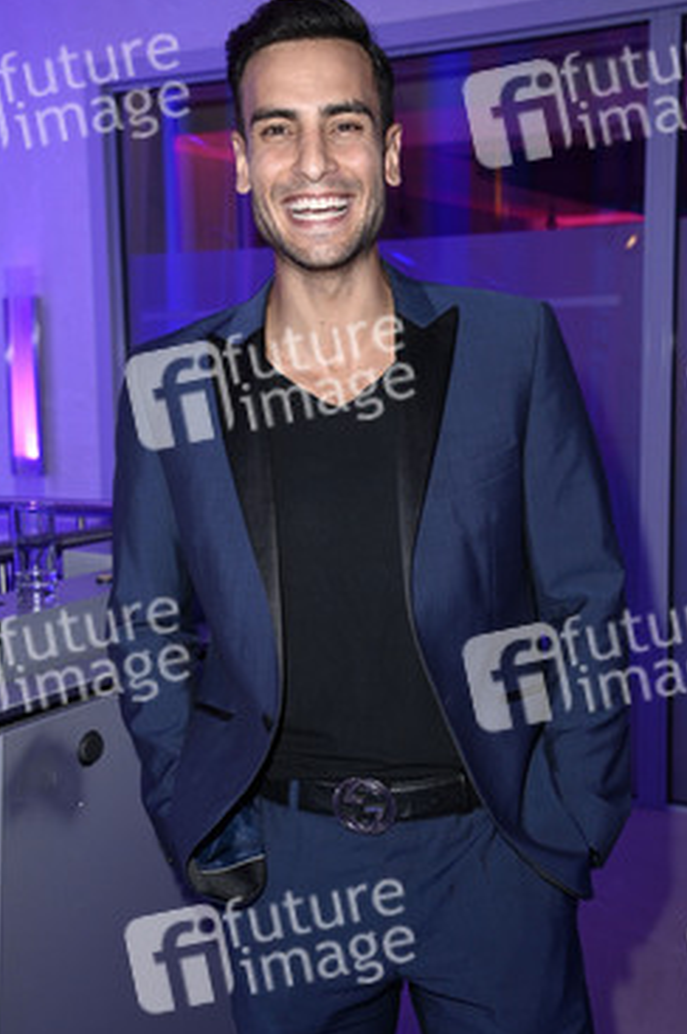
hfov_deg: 27.5
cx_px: 352
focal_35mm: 49
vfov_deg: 40.4
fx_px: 1405
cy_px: 524
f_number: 5.6
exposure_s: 1/100
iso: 2500
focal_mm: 45
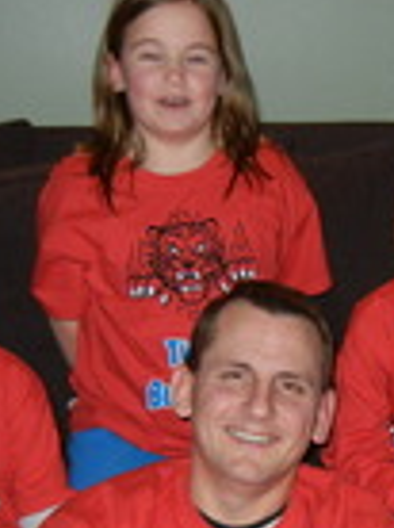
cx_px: 386
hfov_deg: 14.8
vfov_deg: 19.6
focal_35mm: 98
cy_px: 497
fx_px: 1492
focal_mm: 5.4
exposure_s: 1/30
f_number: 3.5
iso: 200
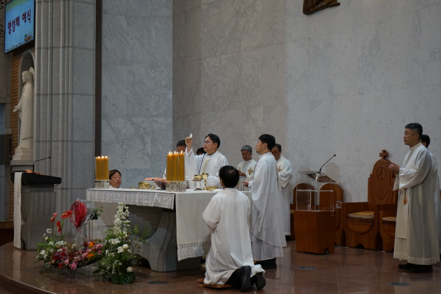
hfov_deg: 38.9
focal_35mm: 51
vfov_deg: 26.5
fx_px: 625
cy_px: 147
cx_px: 220
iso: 1600
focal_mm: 51
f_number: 4.5
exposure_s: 1/160
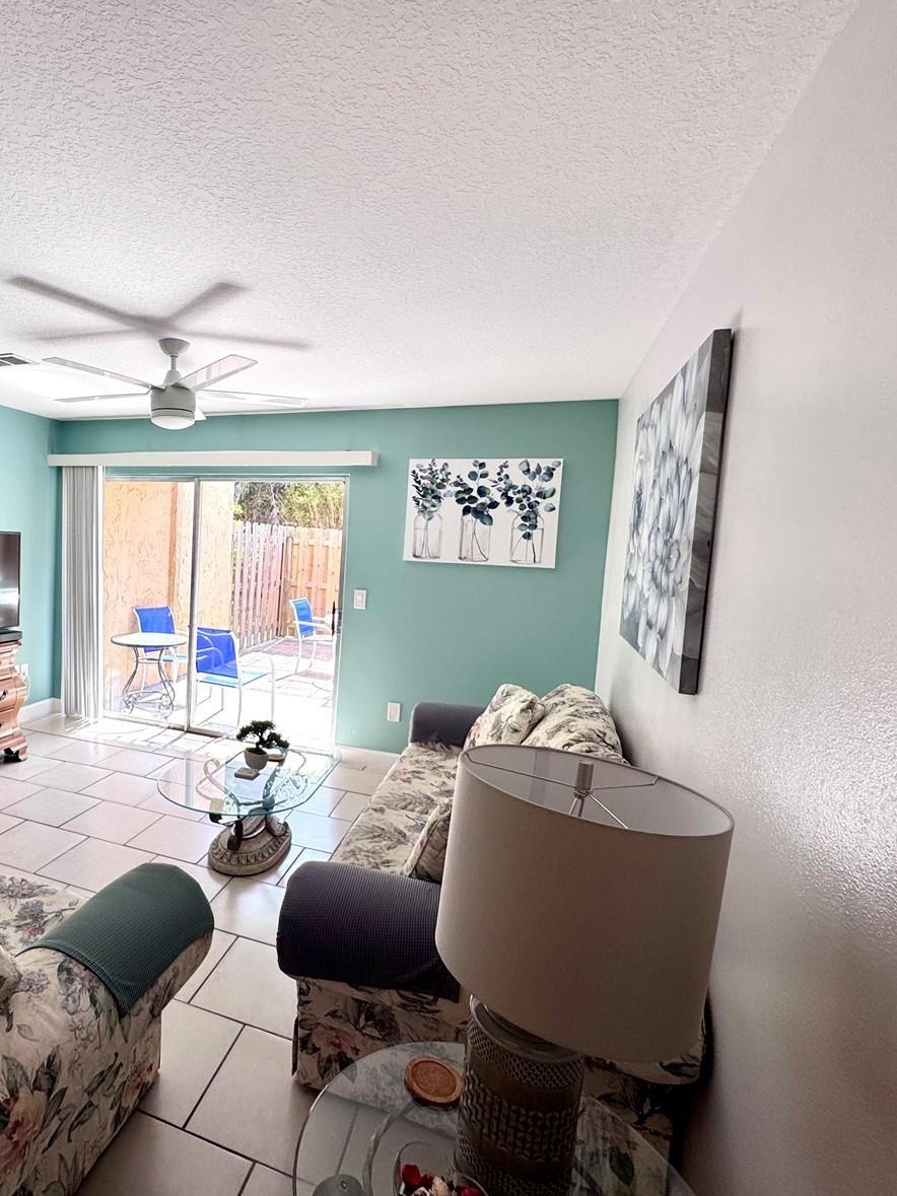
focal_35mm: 19
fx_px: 657
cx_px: 260
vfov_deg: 84.7
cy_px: 590
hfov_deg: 65.7
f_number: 2.2
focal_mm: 2.22
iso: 40
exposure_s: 1/222
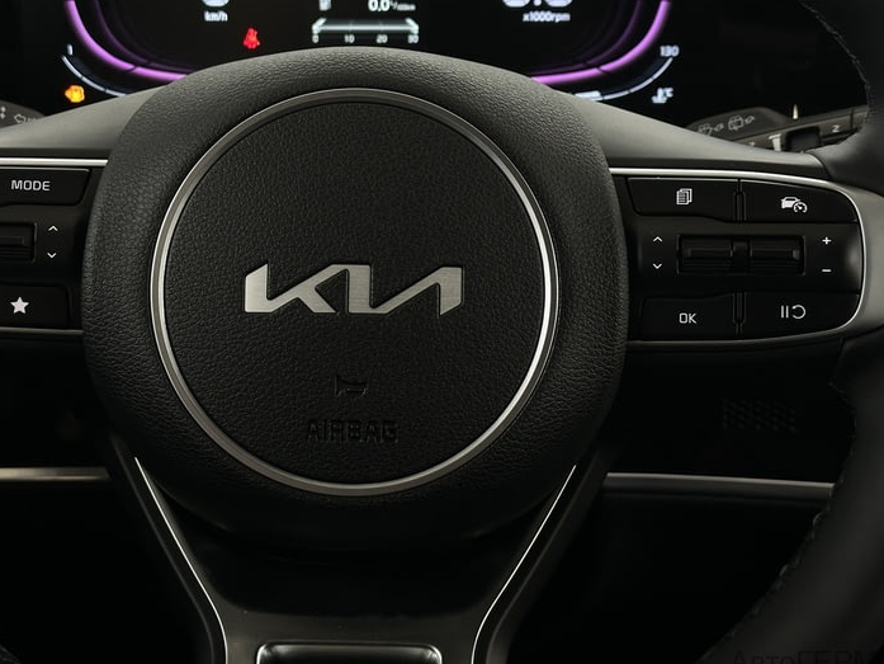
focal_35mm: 62
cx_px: 361
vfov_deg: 23.6
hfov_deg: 31.1
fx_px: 1584
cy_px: 258
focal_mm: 6.86
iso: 160
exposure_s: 1/50
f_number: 1.78
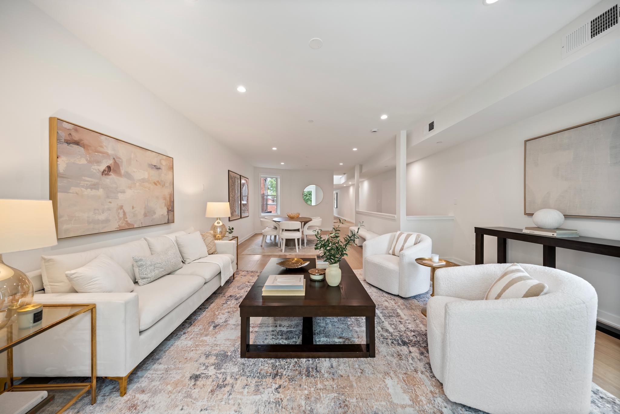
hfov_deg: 112.6
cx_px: 310
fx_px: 207
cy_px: 207
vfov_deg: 90.0
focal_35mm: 12
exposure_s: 1/30
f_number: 4
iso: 800
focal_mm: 12
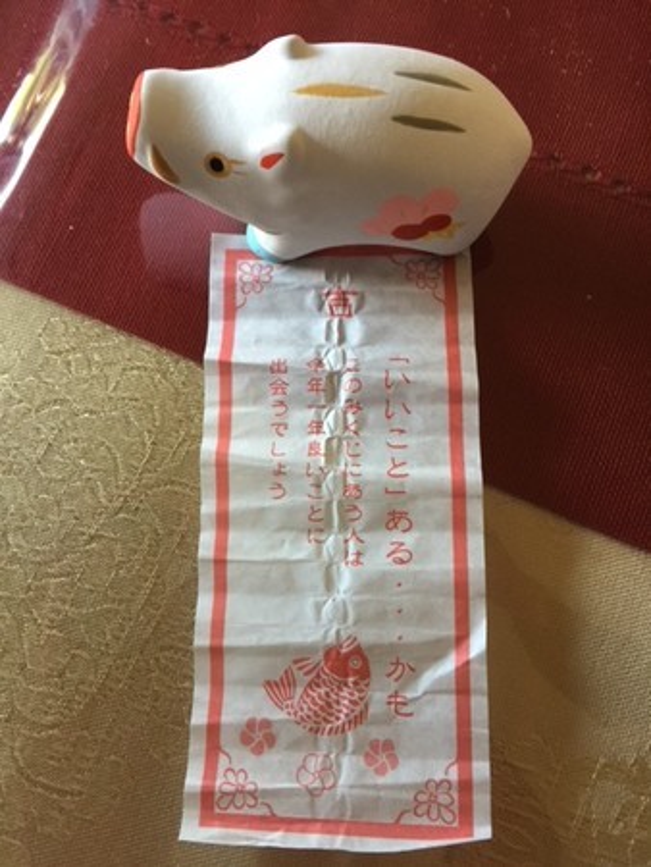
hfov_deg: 48.3
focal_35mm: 29
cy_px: 434
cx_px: 326
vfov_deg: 61.6
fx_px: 726
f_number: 2.2
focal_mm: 4.15
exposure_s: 1/15
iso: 100
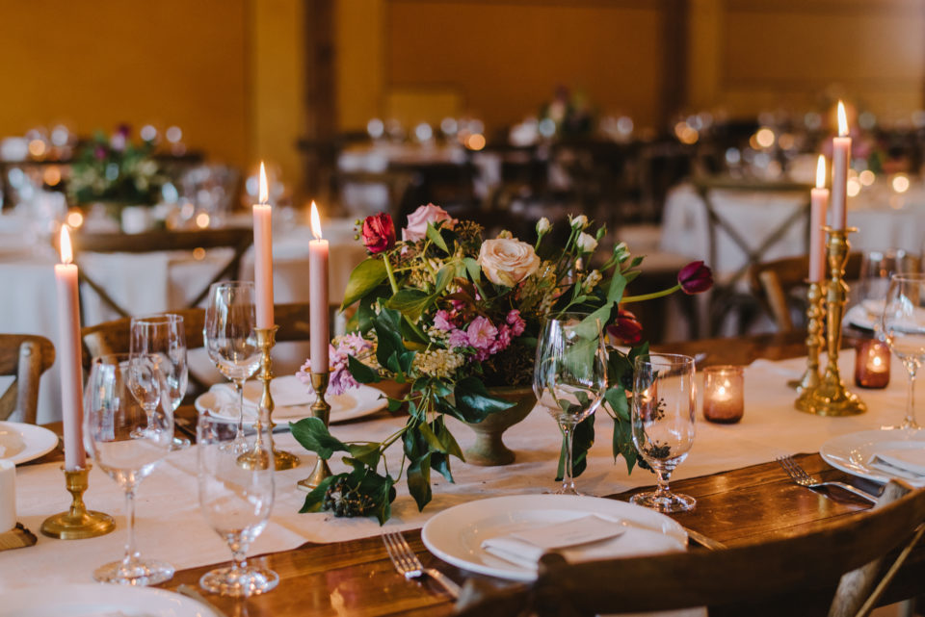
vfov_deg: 23.4
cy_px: 308
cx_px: 462
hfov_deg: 34.5
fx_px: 1491
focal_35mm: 58
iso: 640
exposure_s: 1/80
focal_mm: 58
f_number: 2.5
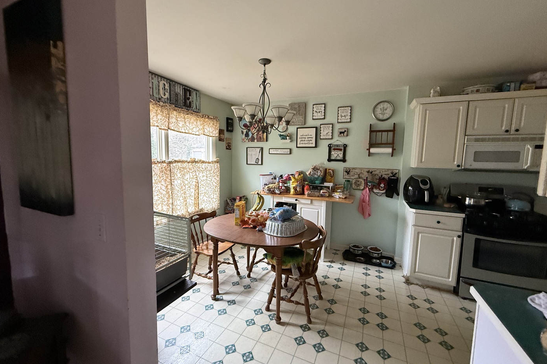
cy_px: 180
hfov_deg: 100.4
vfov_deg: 77.3
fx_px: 228
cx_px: 274
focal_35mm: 15
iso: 400
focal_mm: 2.22
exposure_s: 1/60
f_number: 2.2
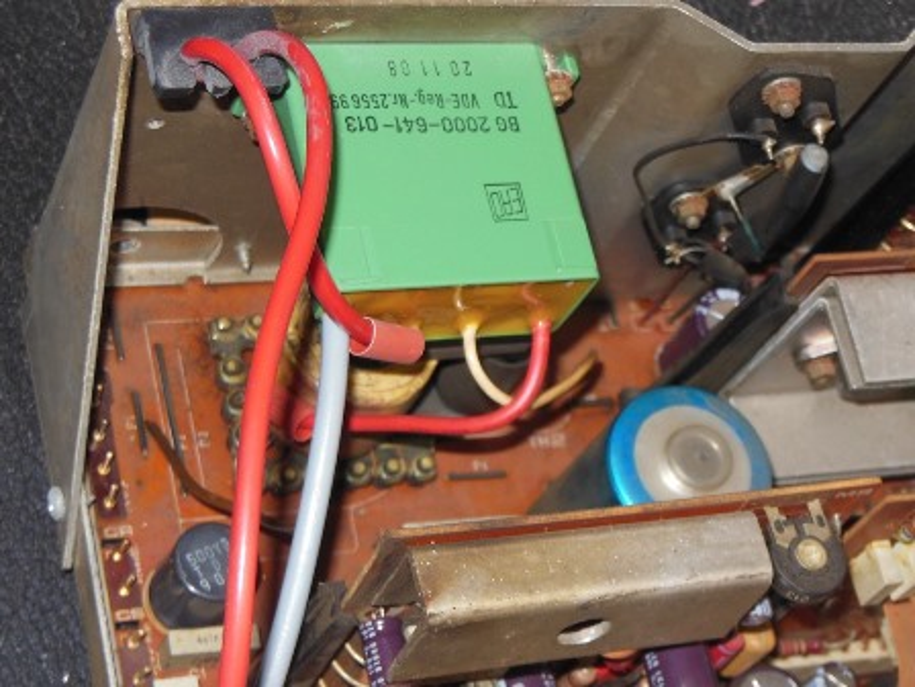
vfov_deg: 19.4
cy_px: 344
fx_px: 2009
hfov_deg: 25.7
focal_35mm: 76
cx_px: 458
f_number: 4.4
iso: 200
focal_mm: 13.6
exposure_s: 1/60
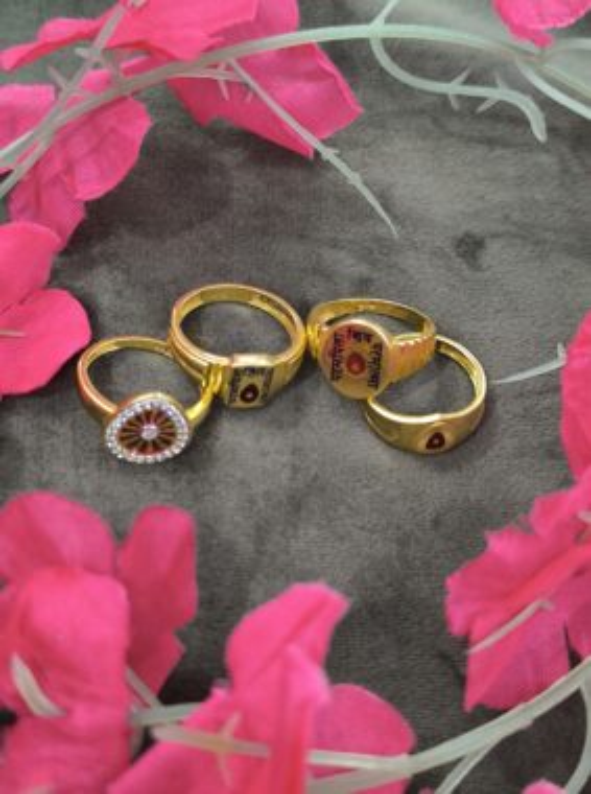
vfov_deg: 41.3
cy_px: 397
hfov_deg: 31.4
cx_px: 296
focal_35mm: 46
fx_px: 1052
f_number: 1.65
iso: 640
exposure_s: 1/50
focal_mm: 6.14
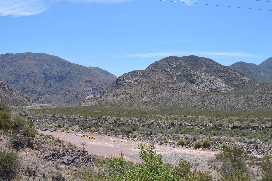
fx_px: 242
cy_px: 86
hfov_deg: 58.8
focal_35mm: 32
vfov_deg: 41.0
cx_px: 133
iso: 100
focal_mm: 20
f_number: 8
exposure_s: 1/250
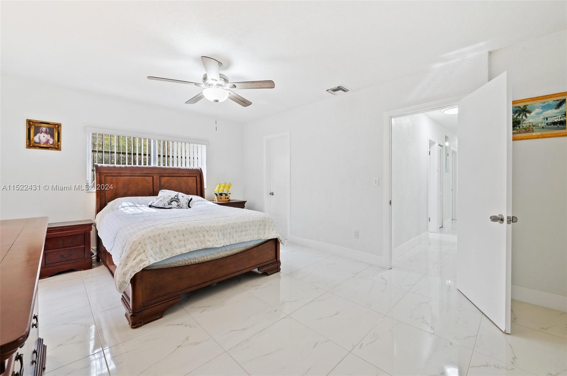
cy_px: 188
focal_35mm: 14
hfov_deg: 104.3
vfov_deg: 81.1
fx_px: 220
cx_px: 284
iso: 200
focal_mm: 14
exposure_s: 1/2
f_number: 8
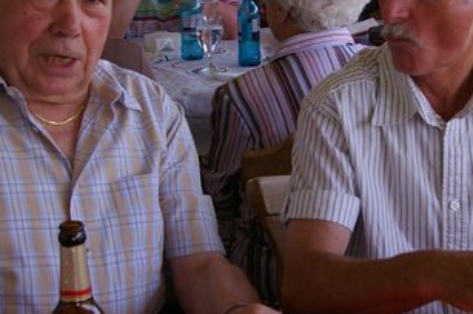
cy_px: 85
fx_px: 1168
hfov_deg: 22.8
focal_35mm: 89
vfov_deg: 15.3
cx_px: 288
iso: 200
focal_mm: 26
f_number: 5.6
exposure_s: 1/90
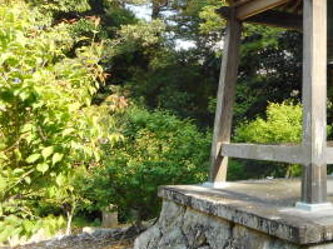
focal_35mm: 47
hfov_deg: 37.8
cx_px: 299
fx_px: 452
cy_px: 41
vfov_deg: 29.9
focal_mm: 4.5
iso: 80
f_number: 3.7
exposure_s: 1/50
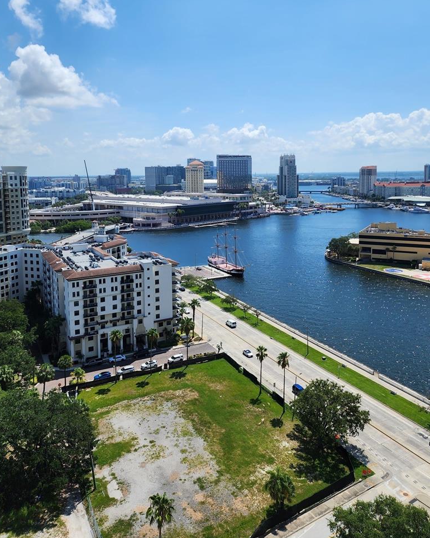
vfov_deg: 61.7
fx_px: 445
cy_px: 215
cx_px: 227
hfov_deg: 51.5
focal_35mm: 28
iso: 12
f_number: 1.8
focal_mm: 6.4
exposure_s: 1/1915
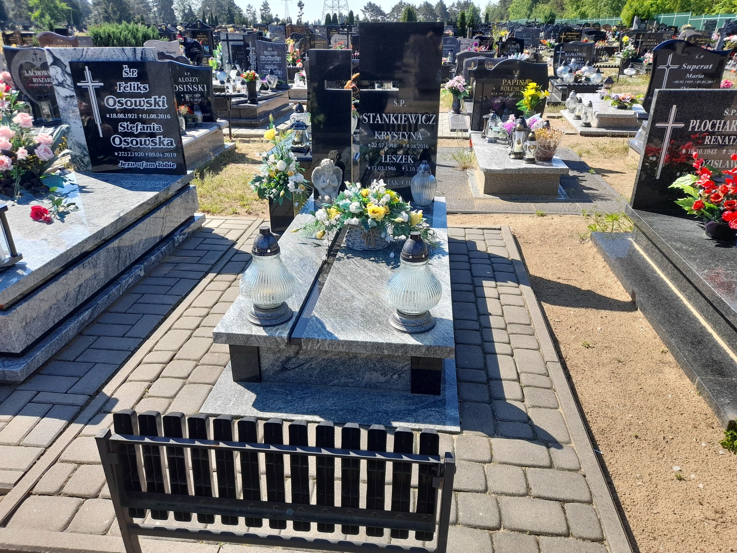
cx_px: 368
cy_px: 276
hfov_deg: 69.4
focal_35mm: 25
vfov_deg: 54.9
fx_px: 532
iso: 20
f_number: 2
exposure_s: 1/384
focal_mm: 4.6
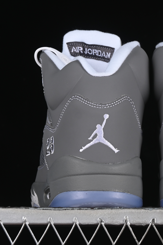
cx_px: 148
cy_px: 112
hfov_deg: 9.8
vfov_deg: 14.7
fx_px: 951
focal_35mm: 140
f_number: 8
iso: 160
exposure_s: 1/80
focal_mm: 50
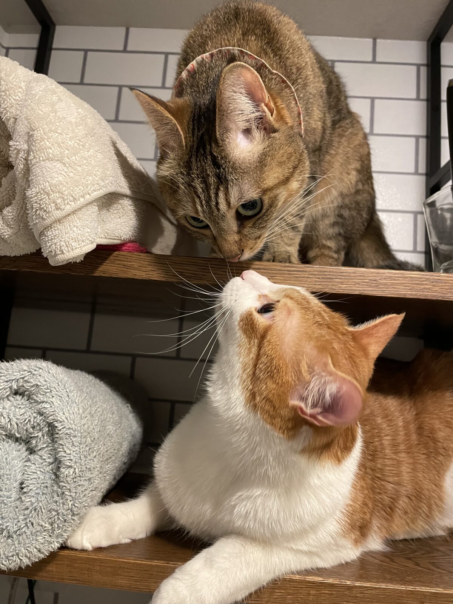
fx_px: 454
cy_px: 302
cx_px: 226
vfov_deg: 67.3
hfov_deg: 53.1
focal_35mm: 26
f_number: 1.6
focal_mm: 4.2
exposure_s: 1/50
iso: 320
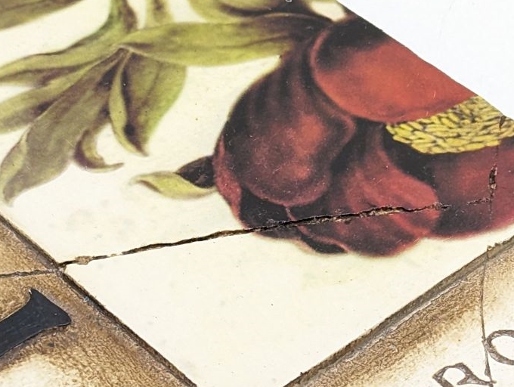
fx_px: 2141
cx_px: 162
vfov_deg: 10.3
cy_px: 329
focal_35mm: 144
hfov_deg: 13.7
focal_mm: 6.81
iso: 137
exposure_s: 1/126
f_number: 1.85
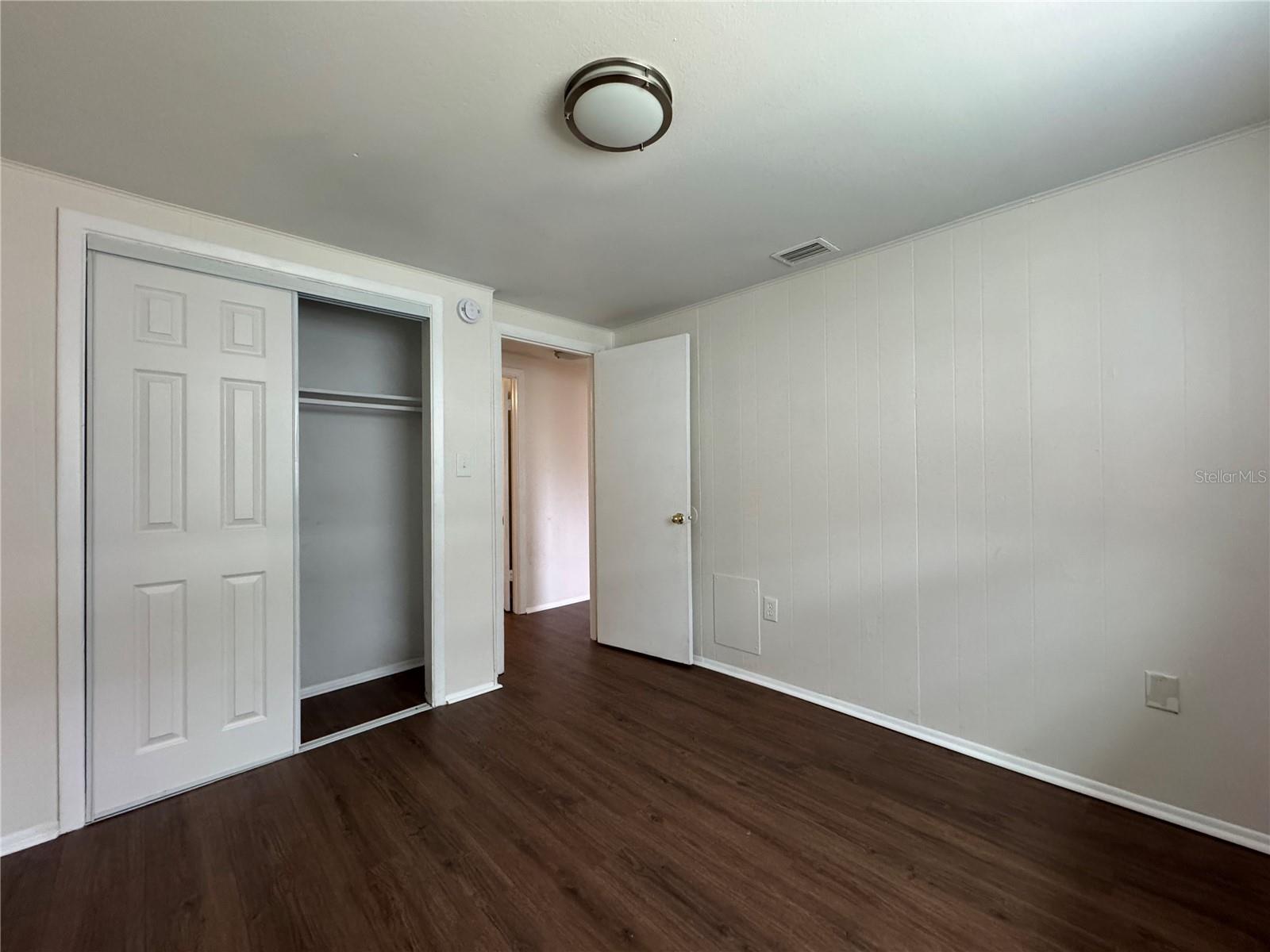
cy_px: 476
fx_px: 514
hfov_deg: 102.1
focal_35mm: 14
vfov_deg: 85.7
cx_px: 635
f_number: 2.2
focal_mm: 2.22
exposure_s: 1/120
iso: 320
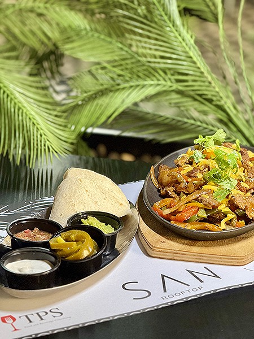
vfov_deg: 16.4
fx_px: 1174
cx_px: 127
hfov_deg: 12.3
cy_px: 170
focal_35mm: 120
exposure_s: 1/50
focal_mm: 15.66
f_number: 2.8
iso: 500
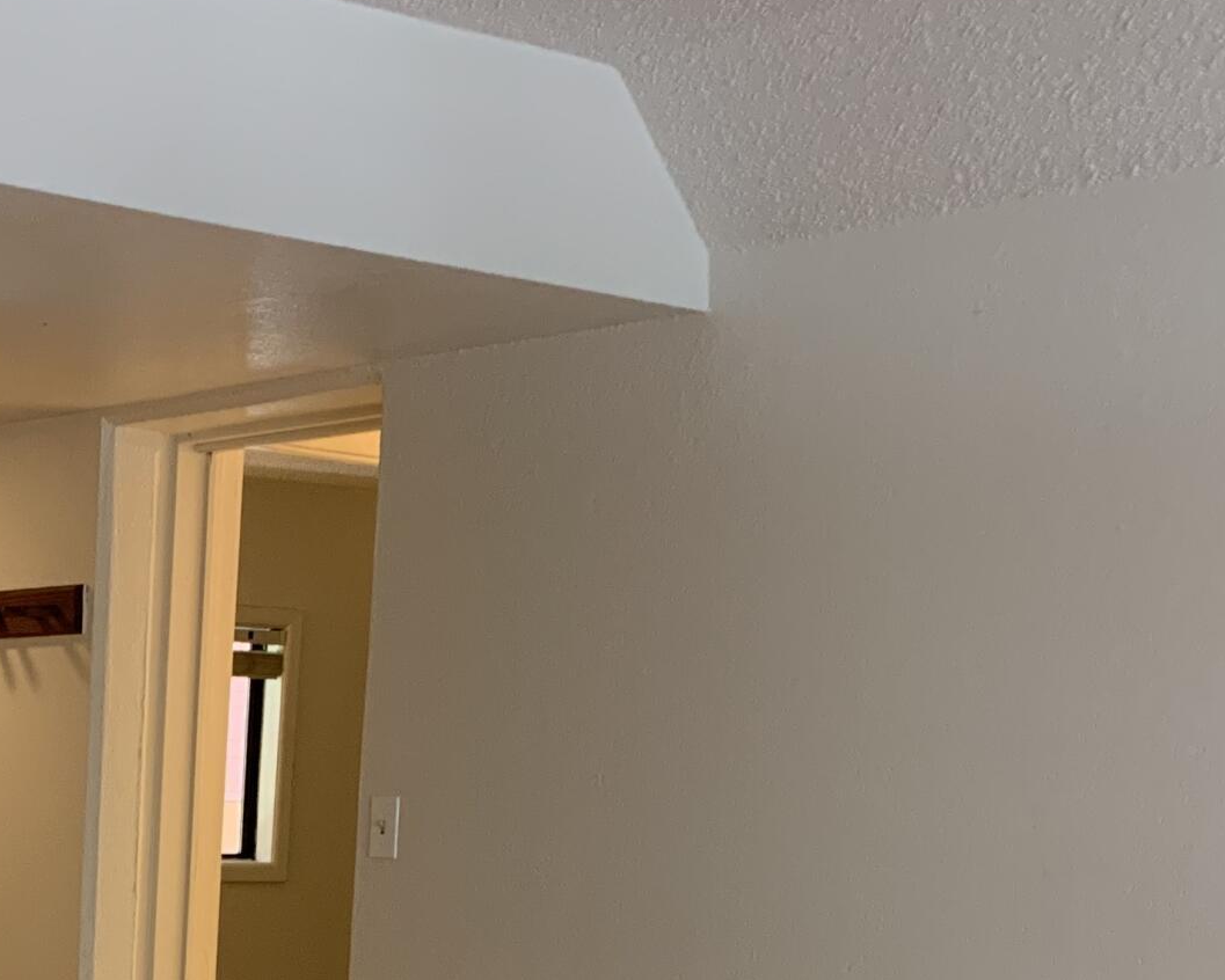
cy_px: 1138
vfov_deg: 20.1
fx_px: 2611
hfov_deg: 24.7
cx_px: -114
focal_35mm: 72
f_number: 1.8
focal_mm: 4.25
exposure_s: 1/60
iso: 160
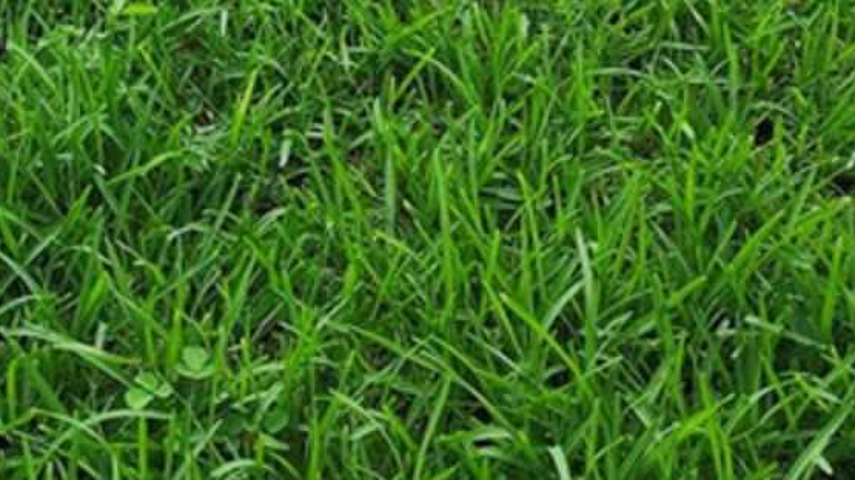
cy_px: -632
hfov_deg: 26.6
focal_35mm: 77
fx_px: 1745
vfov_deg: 12.6
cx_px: 80
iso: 25
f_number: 1.8
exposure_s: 1/1000
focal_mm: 5.54
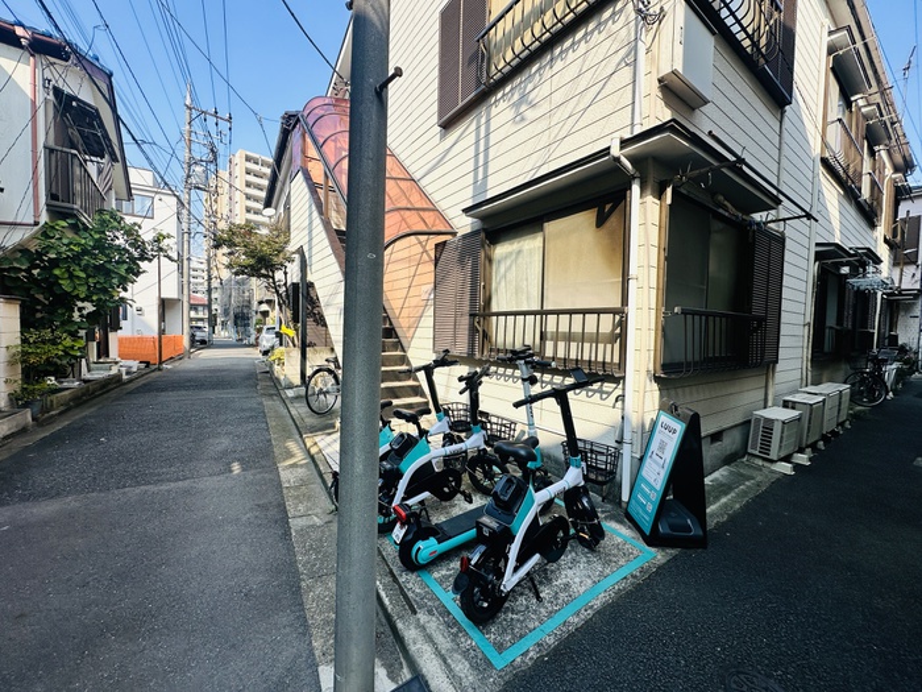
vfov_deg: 85.7
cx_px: 461
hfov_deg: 102.1
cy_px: 346
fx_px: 373
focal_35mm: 14
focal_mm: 2.22
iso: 40
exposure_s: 1/932
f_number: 2.2
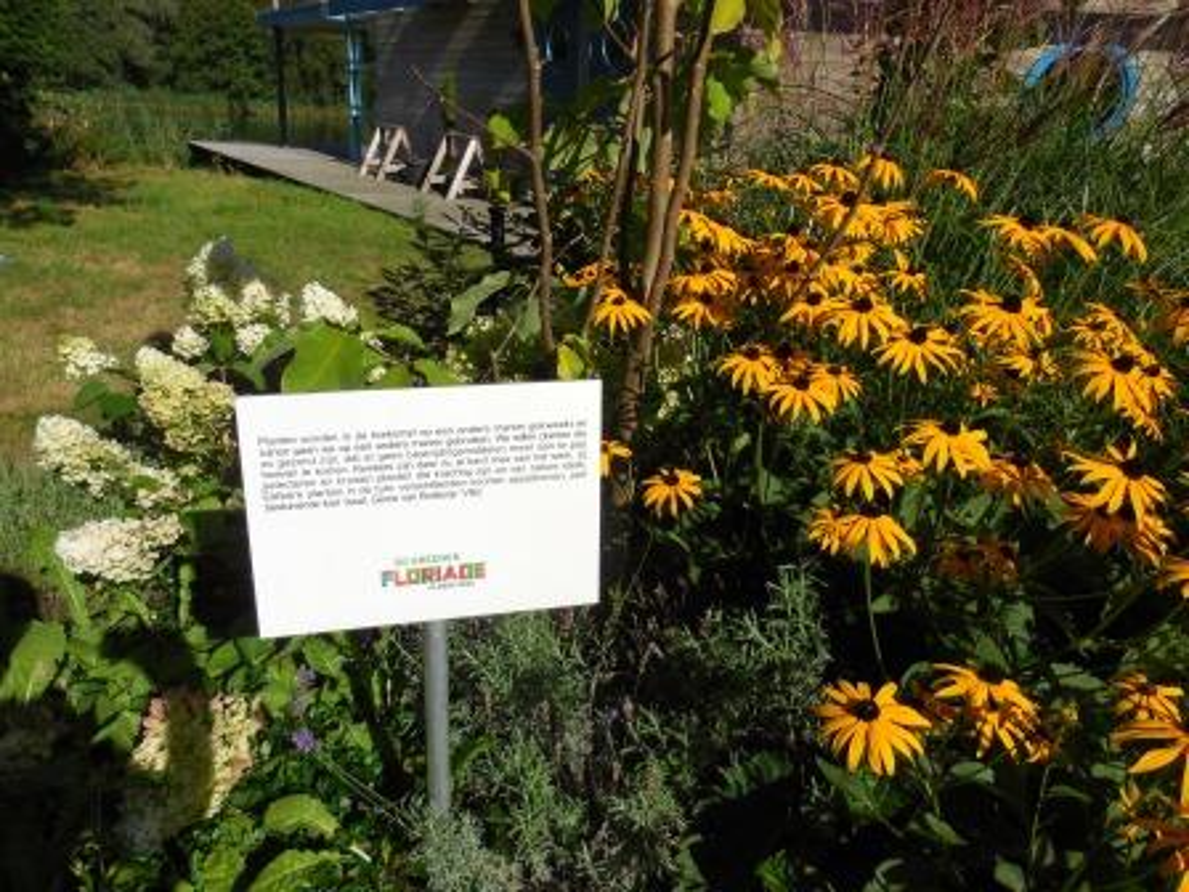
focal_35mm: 25
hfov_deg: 69.4
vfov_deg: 54.9
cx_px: 594
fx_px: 859
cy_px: 446
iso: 125
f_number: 6.2
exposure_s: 1/640
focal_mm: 4.5
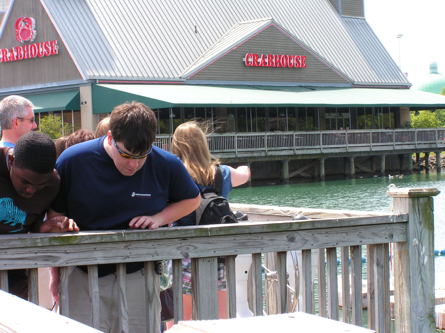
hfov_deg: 22.0
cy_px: 166
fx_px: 1144
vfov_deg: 16.6
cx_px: 222
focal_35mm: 89
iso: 50
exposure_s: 1/100
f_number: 5.6
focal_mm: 14.8
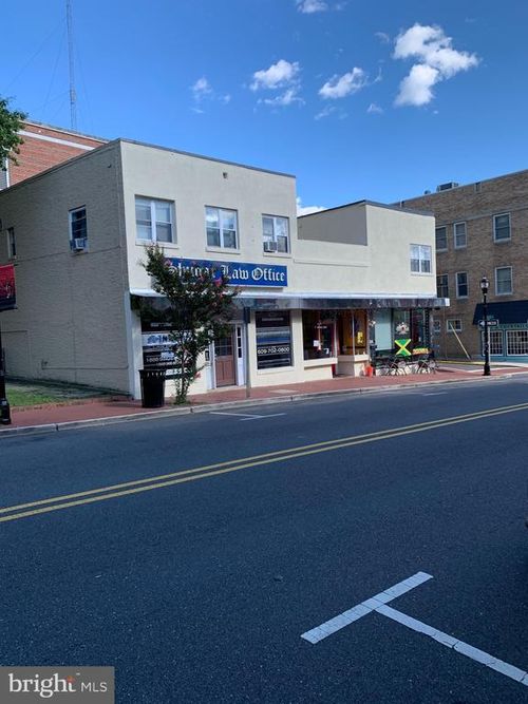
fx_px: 529
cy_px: 352
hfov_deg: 53.0
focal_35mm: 26
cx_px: 264
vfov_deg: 67.3
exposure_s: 1/945
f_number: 1.8
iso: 25
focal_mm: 4.25
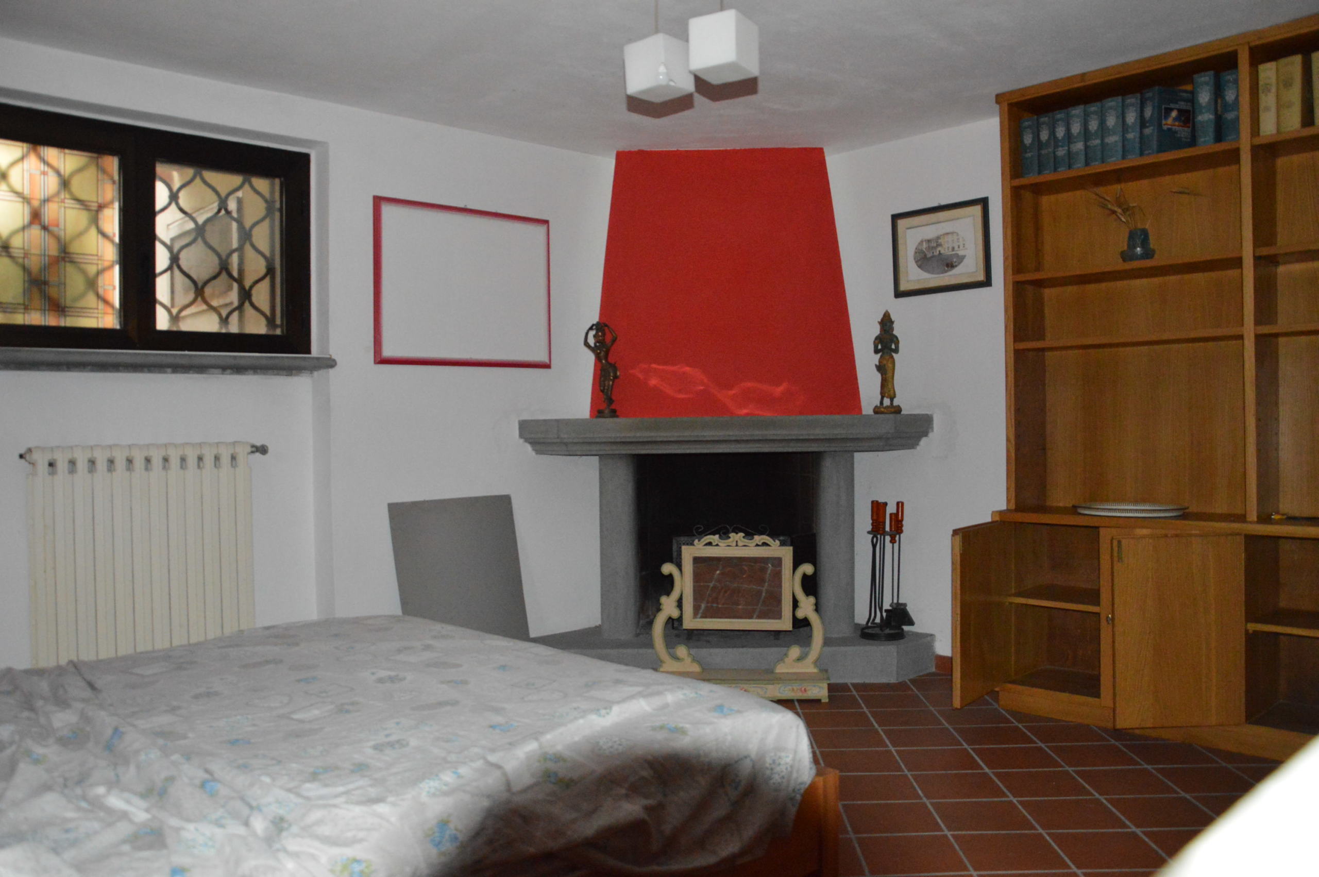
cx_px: 660
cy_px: 438
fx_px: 988
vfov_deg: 47.8
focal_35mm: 27
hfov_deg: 67.4
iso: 3200
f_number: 3.5
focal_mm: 18
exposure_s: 1/60
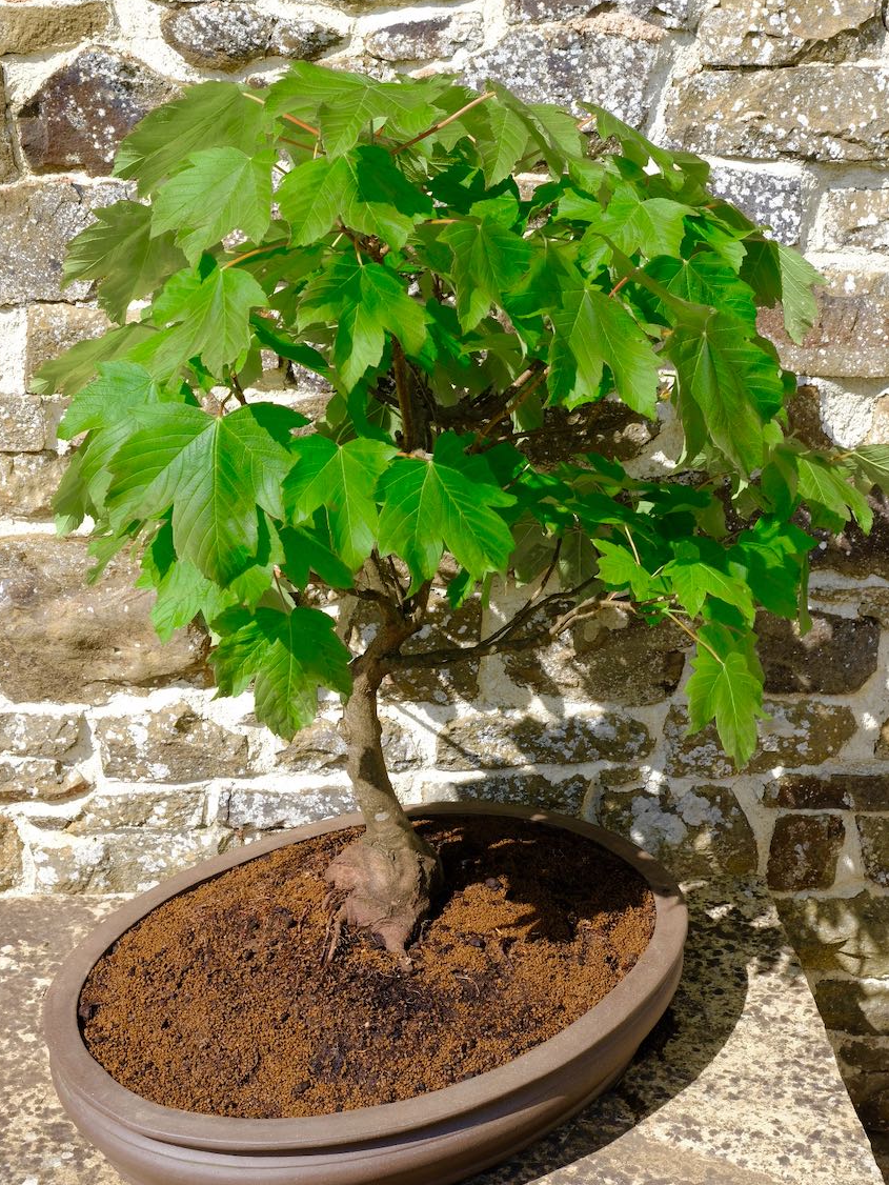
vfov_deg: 40.4
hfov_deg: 30.9
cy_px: 579
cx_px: 442
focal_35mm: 47
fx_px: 1609
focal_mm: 28.9
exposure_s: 1/250
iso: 800
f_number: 10
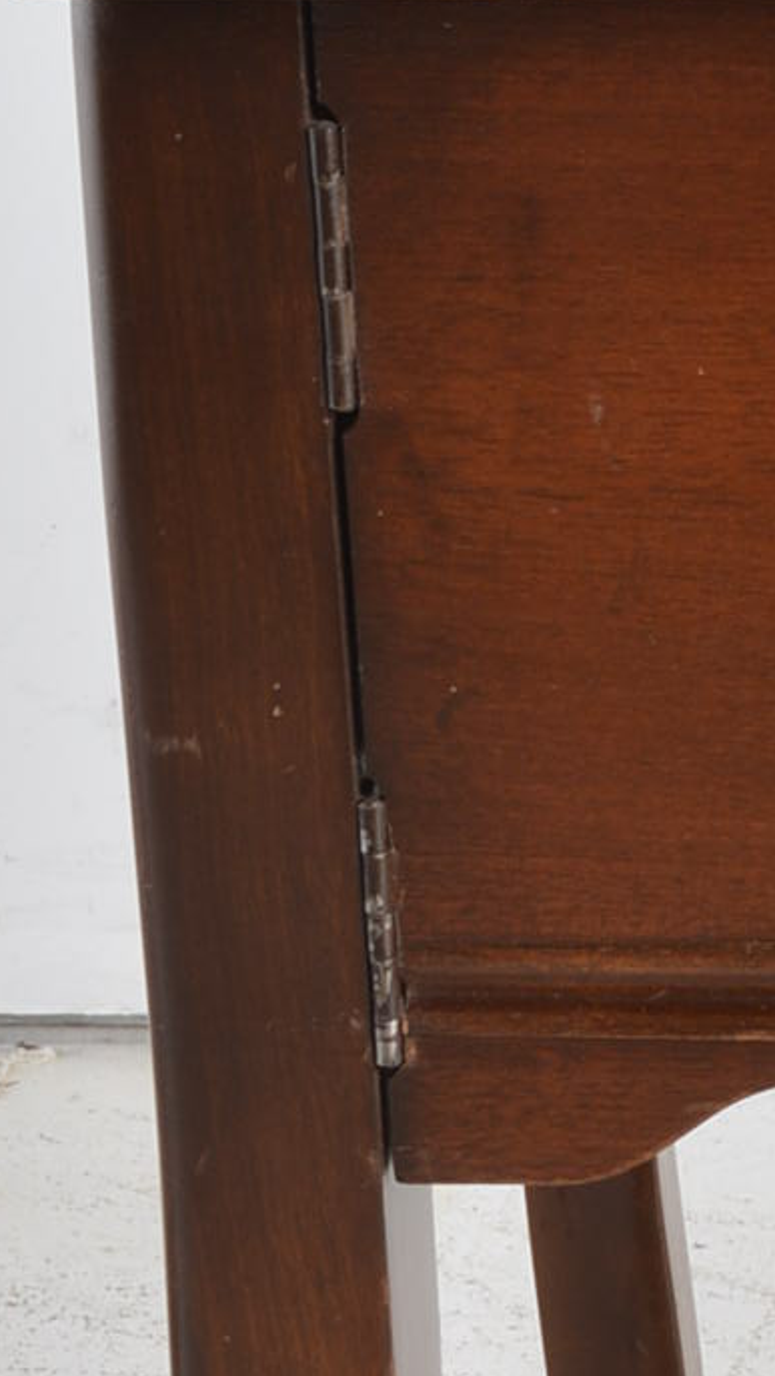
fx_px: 7273
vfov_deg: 10.8
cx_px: 1738
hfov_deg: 5.9
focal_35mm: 199
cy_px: 1096
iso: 100
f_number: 11
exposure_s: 1/80
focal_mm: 29
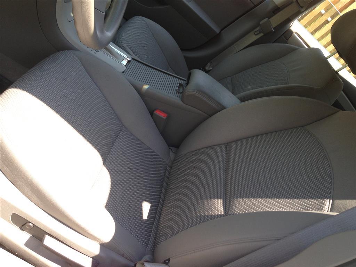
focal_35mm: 33
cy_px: 134
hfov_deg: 55.4
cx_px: 178
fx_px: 339
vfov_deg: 42.9
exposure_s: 1/190
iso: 50
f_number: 2.4
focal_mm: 4.13
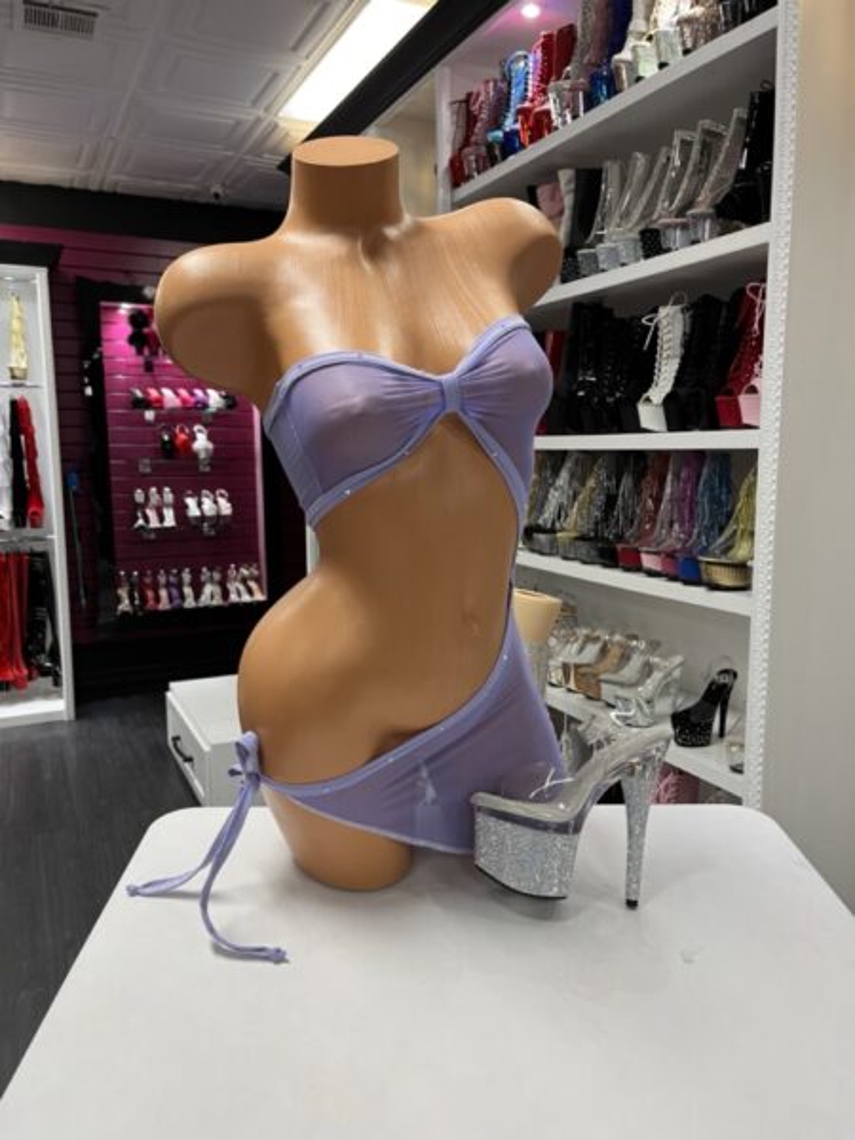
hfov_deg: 53.1
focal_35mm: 26
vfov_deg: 67.3
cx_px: 428
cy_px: 570
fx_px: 856
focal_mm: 5.1
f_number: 1.6
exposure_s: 1/60
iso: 100
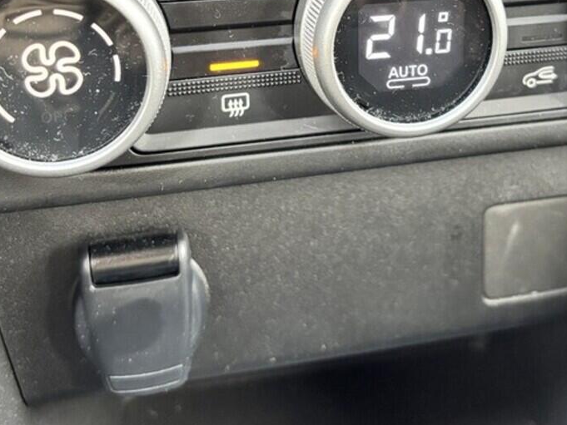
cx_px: 351
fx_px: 901
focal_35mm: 55
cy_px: 27
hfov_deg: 34.8
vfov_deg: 25.6
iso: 400
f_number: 1.6
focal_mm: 5.96
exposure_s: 1/56
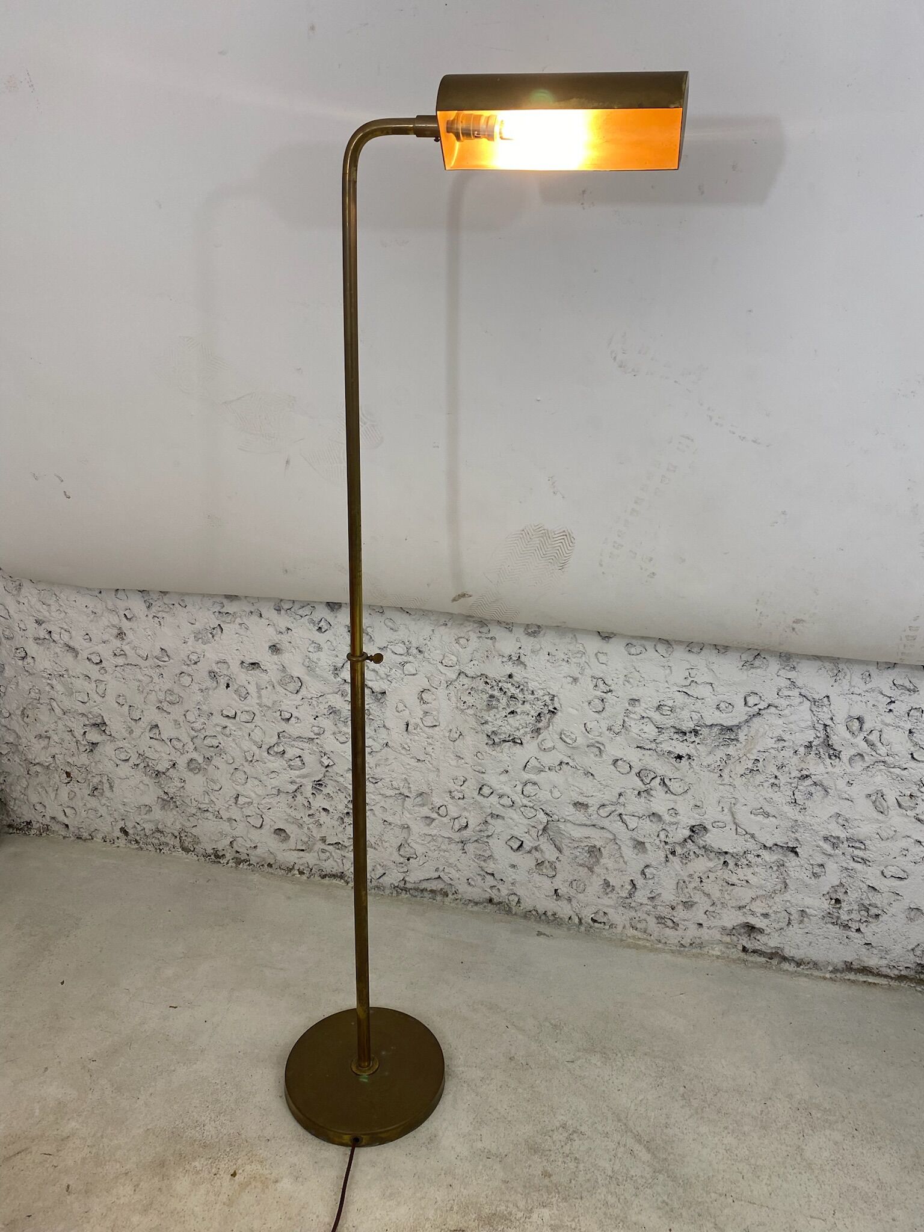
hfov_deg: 53.1
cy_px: 616
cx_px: 462
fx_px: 925
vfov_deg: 67.3
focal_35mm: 26
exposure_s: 1/100
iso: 100
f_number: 1.8
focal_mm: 4.25
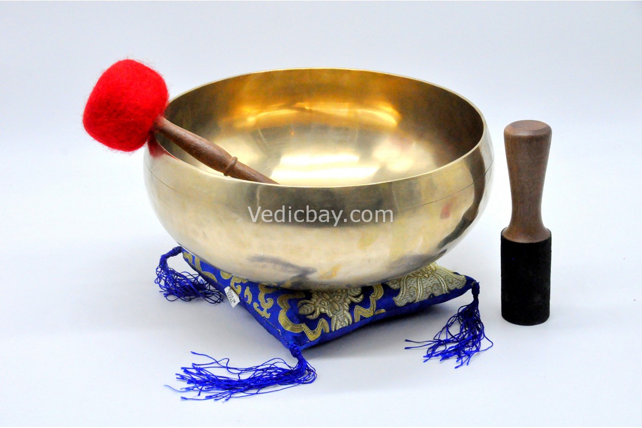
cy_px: 214
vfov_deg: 16.6
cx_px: 321
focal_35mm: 82
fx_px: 1471
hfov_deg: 24.6
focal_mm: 55
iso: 3200
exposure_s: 1/500
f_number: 11
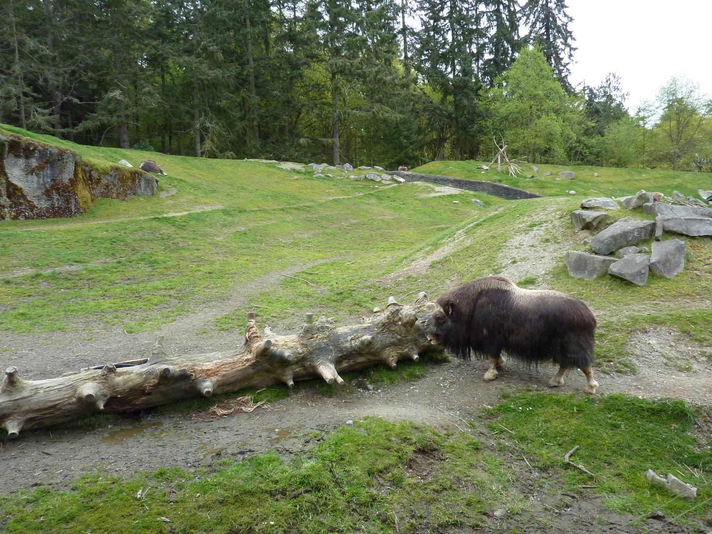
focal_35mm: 25
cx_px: 356
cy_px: 267
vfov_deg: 54.9
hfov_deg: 69.4
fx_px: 514
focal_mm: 4.1
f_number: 3.3
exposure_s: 1/500
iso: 250
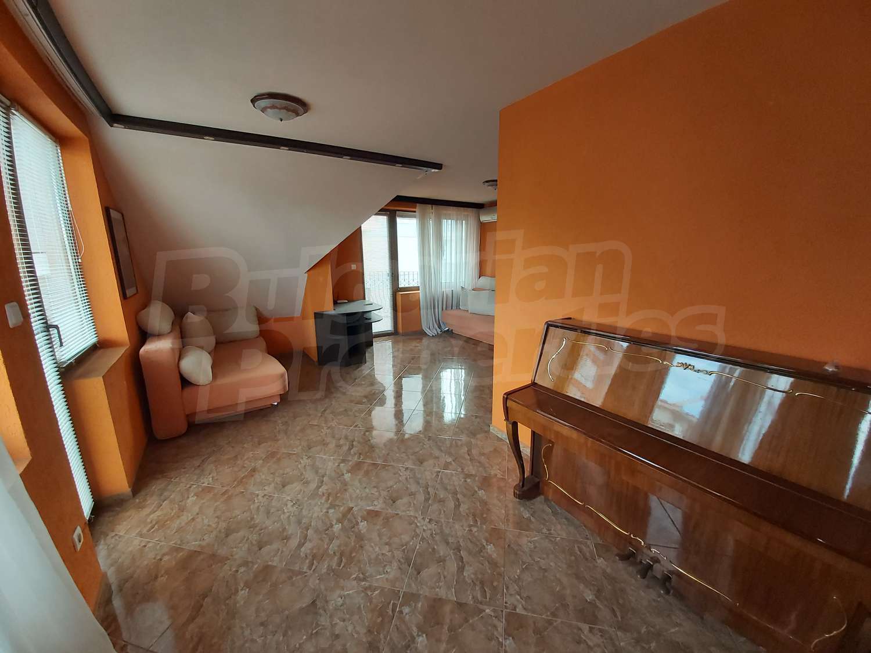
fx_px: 302
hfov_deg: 110.5
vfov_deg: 94.5
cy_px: 326
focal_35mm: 12
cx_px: 436
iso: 100
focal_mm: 1.42
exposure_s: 1/50
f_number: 2.2
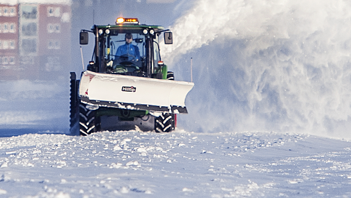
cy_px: -123
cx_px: 146
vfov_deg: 1.6
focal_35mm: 774
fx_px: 7206
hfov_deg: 2.8
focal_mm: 150
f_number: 3.5
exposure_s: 1/8000
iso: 400
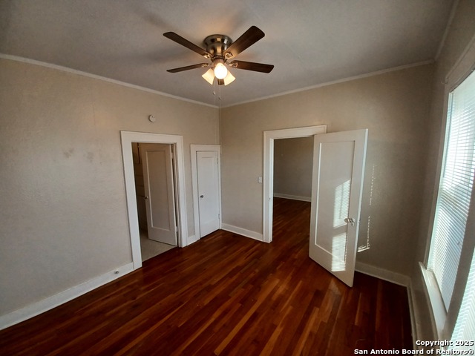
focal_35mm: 13
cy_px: 178
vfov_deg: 89.9
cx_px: 238
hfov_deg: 106.2
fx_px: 178
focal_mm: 1.42
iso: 64
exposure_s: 1/120
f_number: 2.2
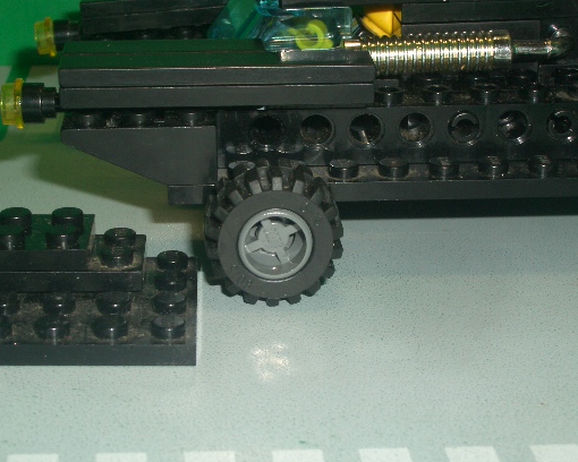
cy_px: 221
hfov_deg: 25.0
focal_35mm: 76
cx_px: 224
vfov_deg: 20.2
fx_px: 1300
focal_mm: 10.2
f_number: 5.6
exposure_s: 1/60
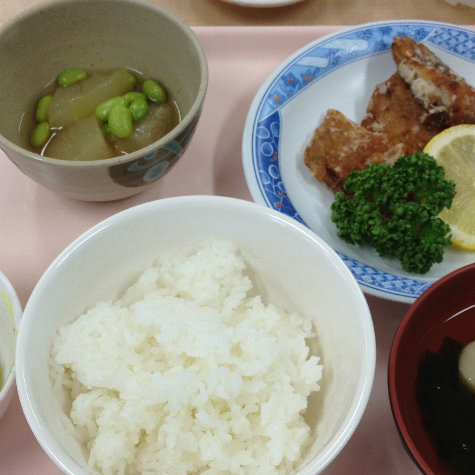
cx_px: 232
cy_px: 294
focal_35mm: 57
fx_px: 885
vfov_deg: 29.9
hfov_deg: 30.0
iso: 80
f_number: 2.4
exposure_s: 1/60
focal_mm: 4.28
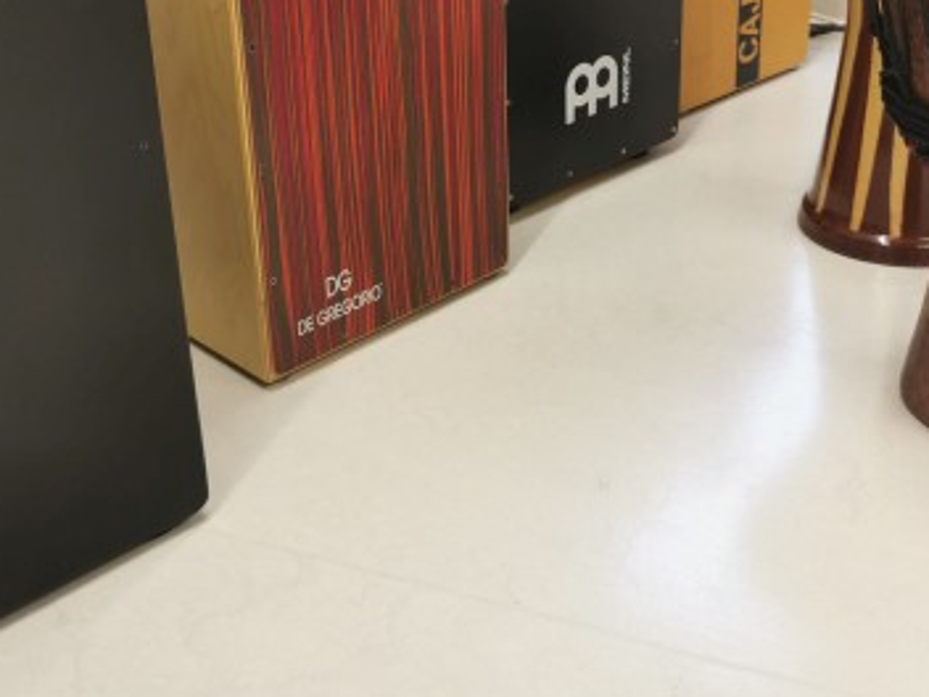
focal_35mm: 46
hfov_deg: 41.2
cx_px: 457
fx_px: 1235
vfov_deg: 30.8
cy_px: 143
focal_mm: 5.56
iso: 125
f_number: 1.6
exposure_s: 1/60
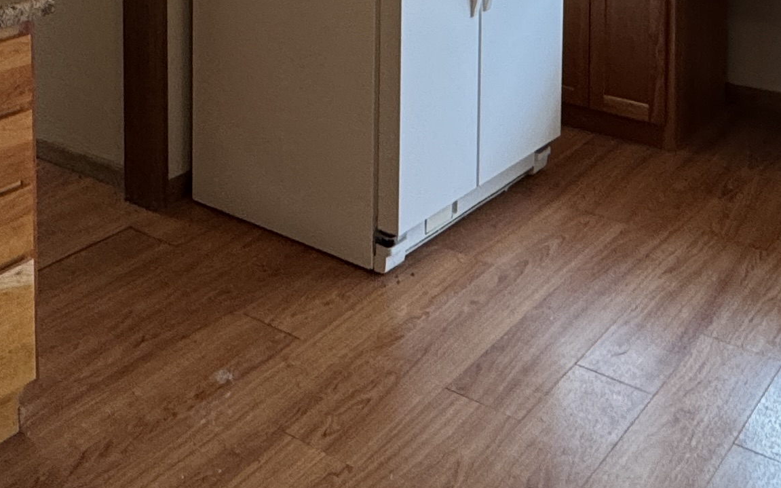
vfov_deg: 21.2
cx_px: 366
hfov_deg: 38.9
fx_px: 1107
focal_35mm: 52
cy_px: -231
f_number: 2.2
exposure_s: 1/60
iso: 200
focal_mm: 2.22
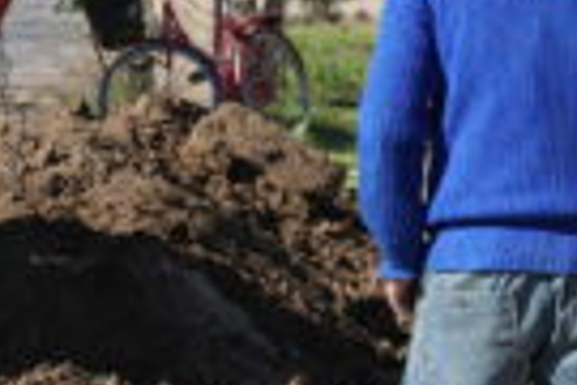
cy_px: 398
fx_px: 4096
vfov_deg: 5.4
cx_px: 564
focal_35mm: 256
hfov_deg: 8.0
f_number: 4
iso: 64
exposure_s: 1/400
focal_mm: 32.2
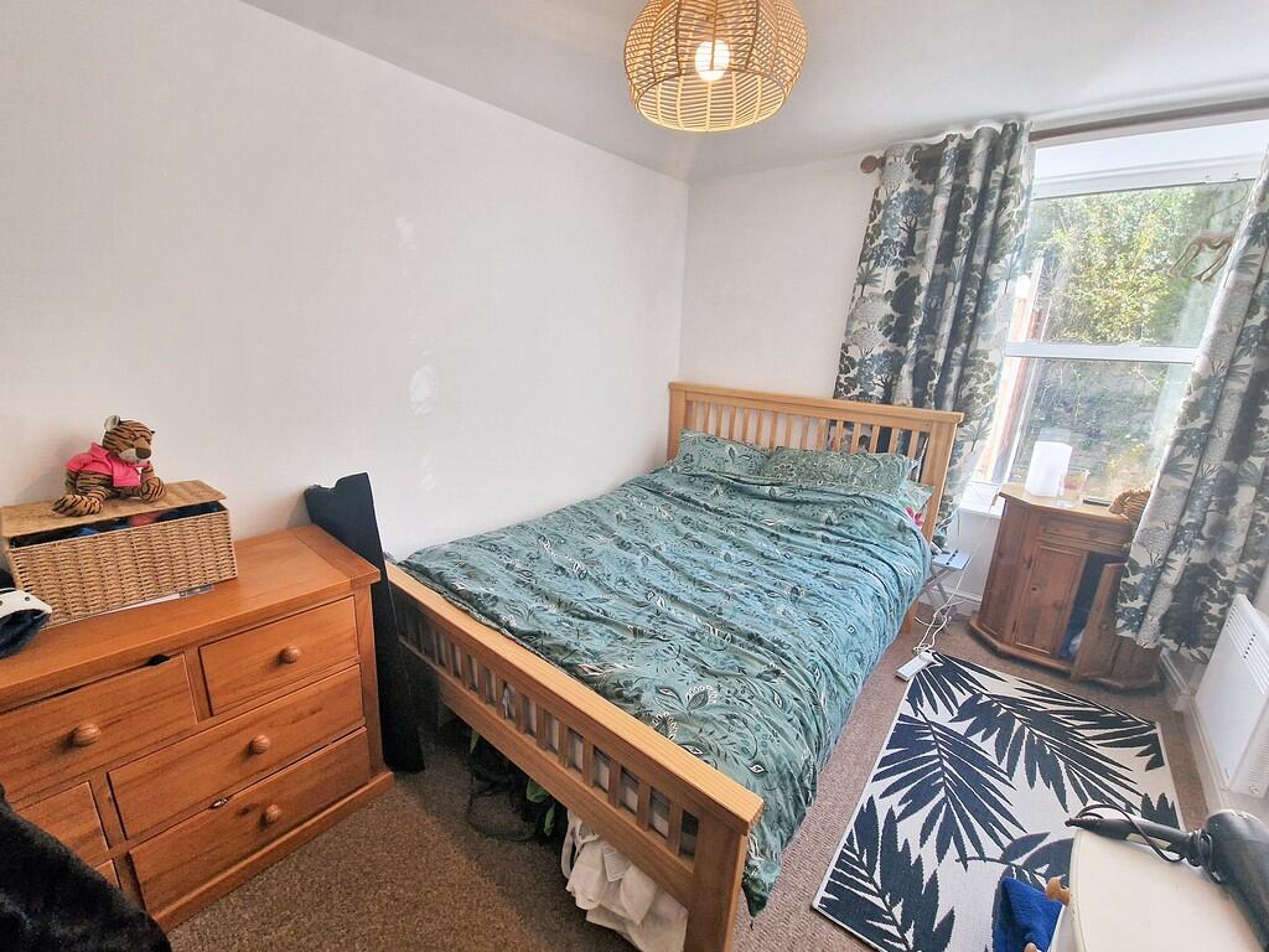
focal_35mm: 13
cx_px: 634
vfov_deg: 89.9
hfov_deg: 106.2
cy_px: 476
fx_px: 477
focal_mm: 2.2
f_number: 2.2
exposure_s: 1/60
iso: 80
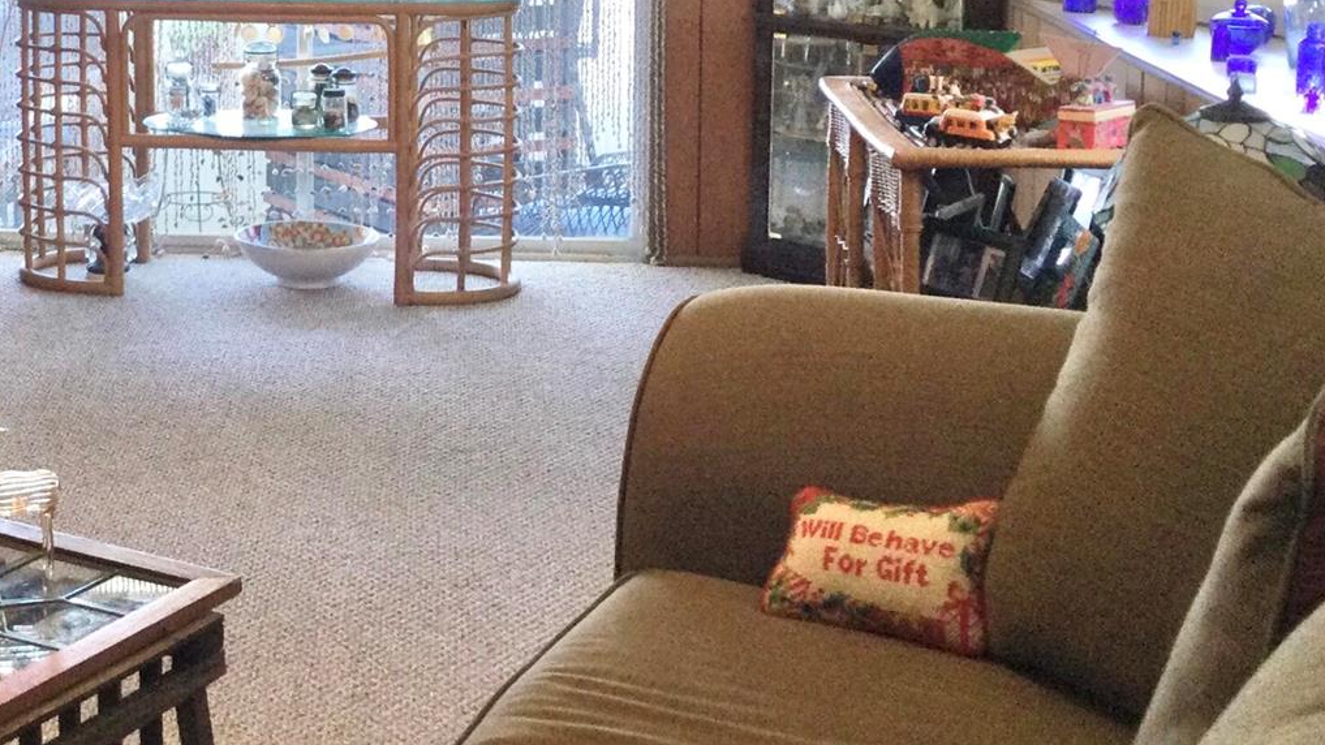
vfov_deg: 17.2
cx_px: 241
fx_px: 2389
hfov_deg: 30.2
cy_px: -46
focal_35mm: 68
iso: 50
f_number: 2.4
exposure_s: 1/30
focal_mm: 3.3
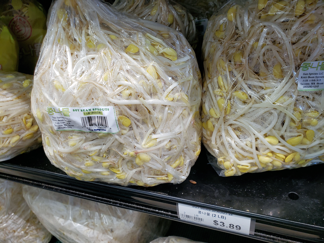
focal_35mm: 26
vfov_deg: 53.1
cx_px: 162
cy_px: 122
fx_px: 243
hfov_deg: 67.3
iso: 125
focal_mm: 4.3
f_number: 2.4
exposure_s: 1/60
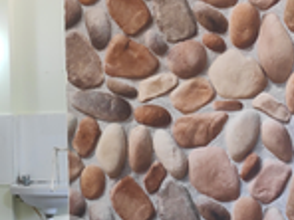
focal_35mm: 72
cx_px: 208
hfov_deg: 26.8
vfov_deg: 20.4
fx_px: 612
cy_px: 115
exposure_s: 1/100
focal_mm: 3.94
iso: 622
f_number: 1.9
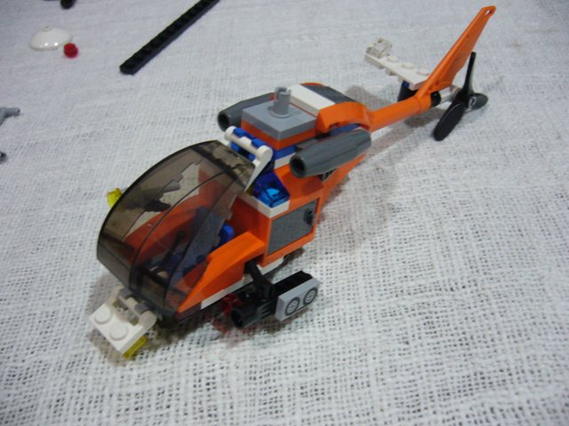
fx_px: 575
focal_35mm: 35
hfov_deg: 52.6
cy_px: 213
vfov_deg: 40.7
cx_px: 284
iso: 200
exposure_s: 1/10
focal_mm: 5.8
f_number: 2.8
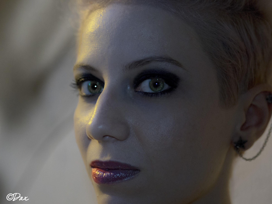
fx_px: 707
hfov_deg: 21.8
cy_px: 102
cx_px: 136
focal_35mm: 90
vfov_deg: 16.4
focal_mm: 45
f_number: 1.8
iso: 800
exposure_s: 1/25
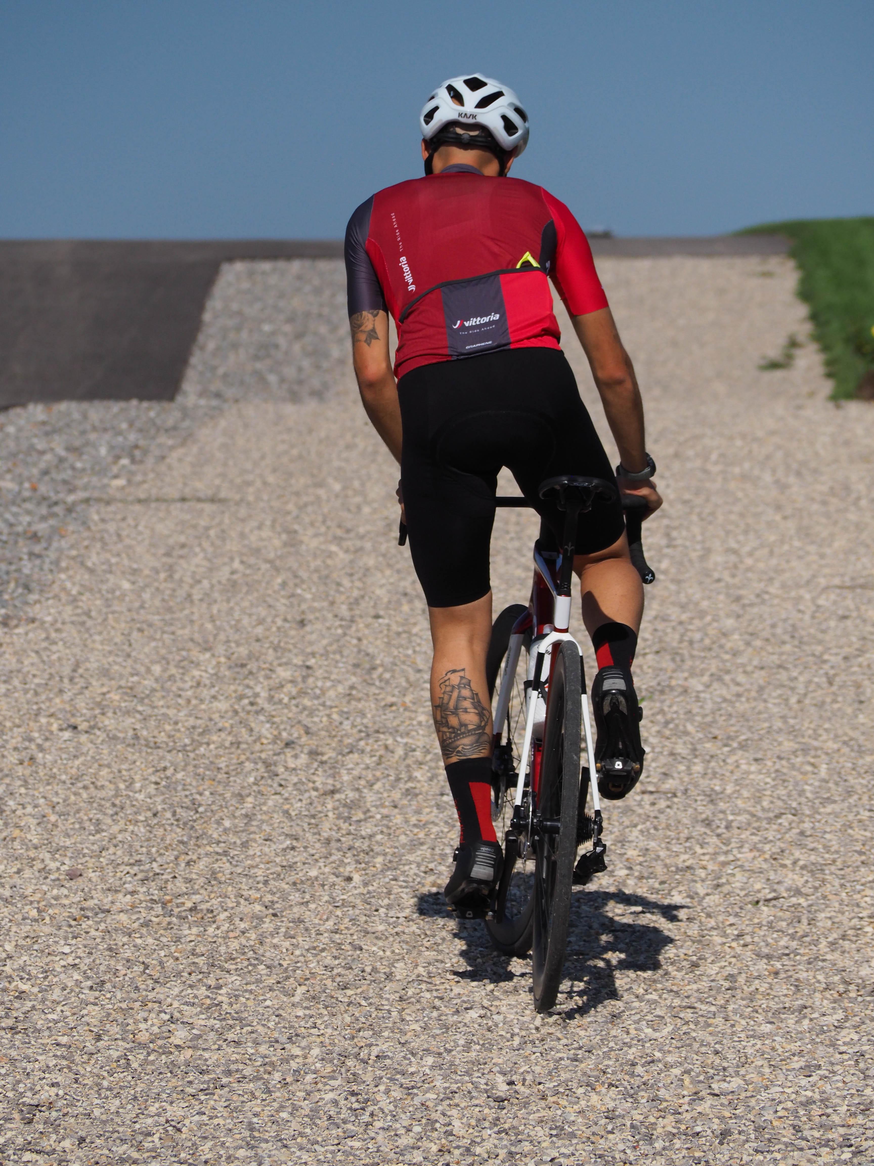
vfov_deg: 7.1
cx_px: 437
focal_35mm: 280
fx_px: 9426
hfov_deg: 5.3
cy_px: 583
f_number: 7.1
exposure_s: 1/4000
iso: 500
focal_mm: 140
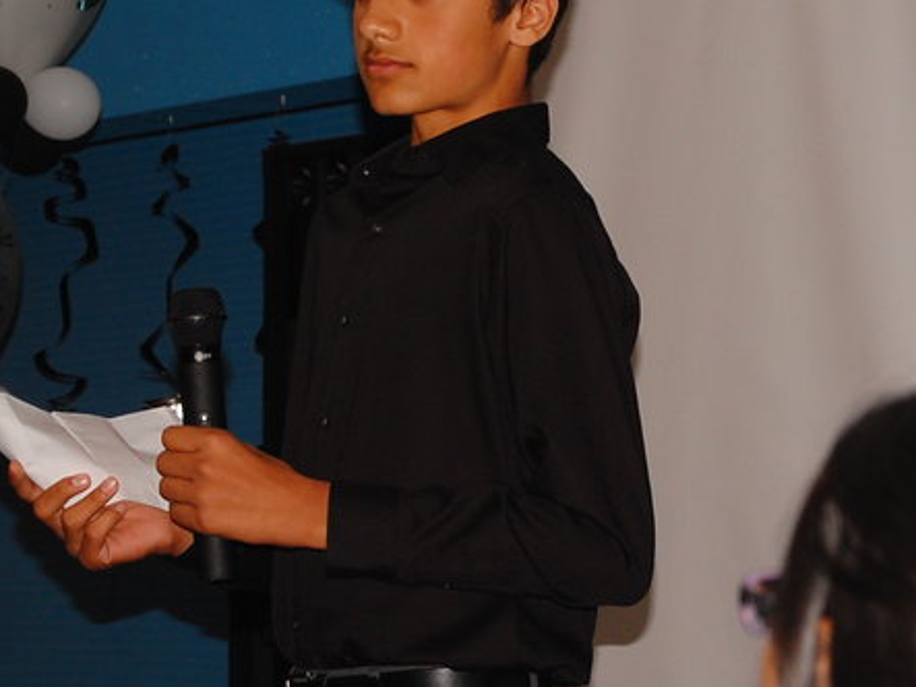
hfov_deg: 10.8
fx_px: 4844
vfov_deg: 8.1
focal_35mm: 183
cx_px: 492
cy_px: 303
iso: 400
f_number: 5.6
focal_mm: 55
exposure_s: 1/60
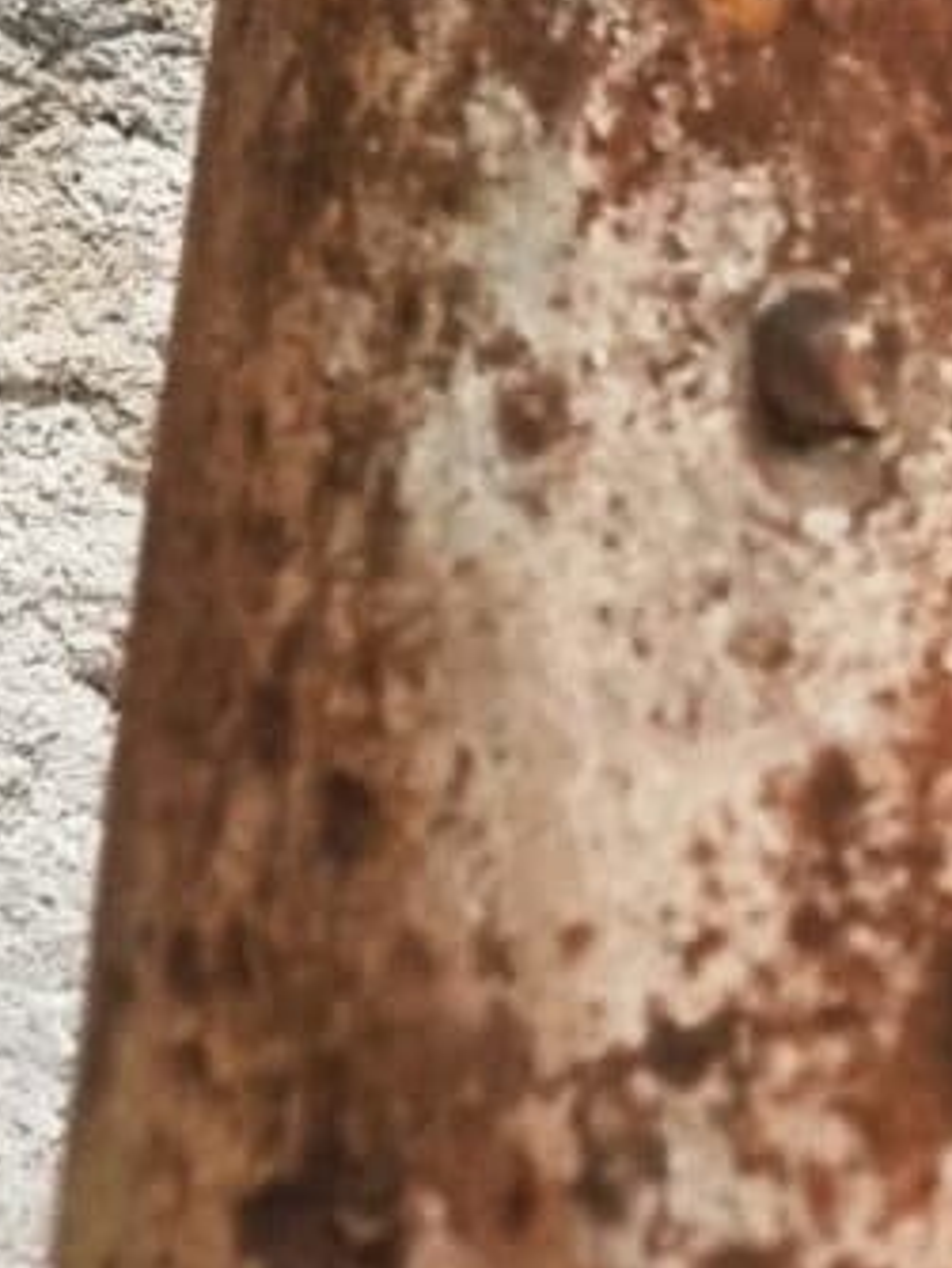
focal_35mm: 147
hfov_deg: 9.7
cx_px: 1639
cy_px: -1792
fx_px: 5383
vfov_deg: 11.2
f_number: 1.8
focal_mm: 6.7
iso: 640
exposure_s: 1/25
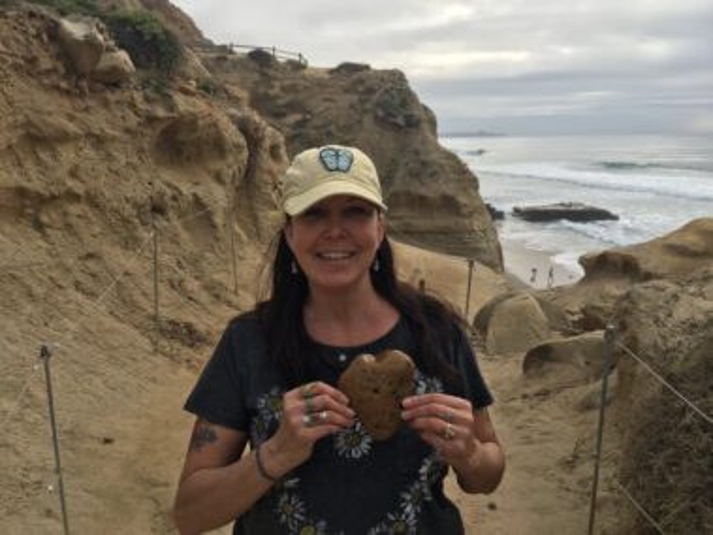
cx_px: 356
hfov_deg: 61.7
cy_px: 268
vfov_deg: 48.2
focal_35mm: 29
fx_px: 597
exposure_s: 1/1326
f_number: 2.2
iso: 25
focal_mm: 4.15
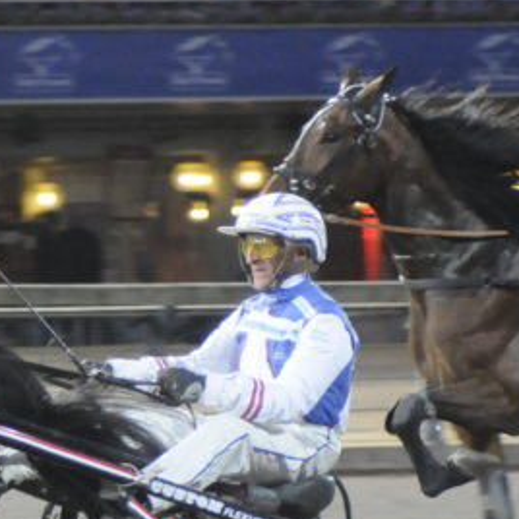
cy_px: 401
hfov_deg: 5.1
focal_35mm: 340
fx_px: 5767
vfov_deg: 5.1
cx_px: -271
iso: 2500
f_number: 3.5
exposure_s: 1/320
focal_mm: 70
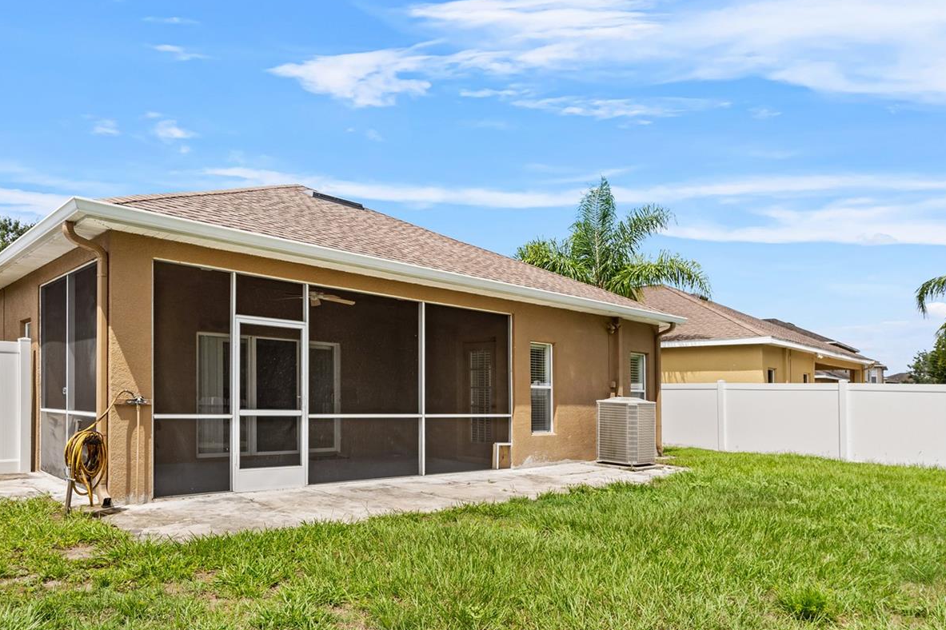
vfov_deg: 54.5
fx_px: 604
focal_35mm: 23
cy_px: 237
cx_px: 433
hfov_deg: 76.0
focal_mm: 17
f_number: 7.1
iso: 160
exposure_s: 1/250
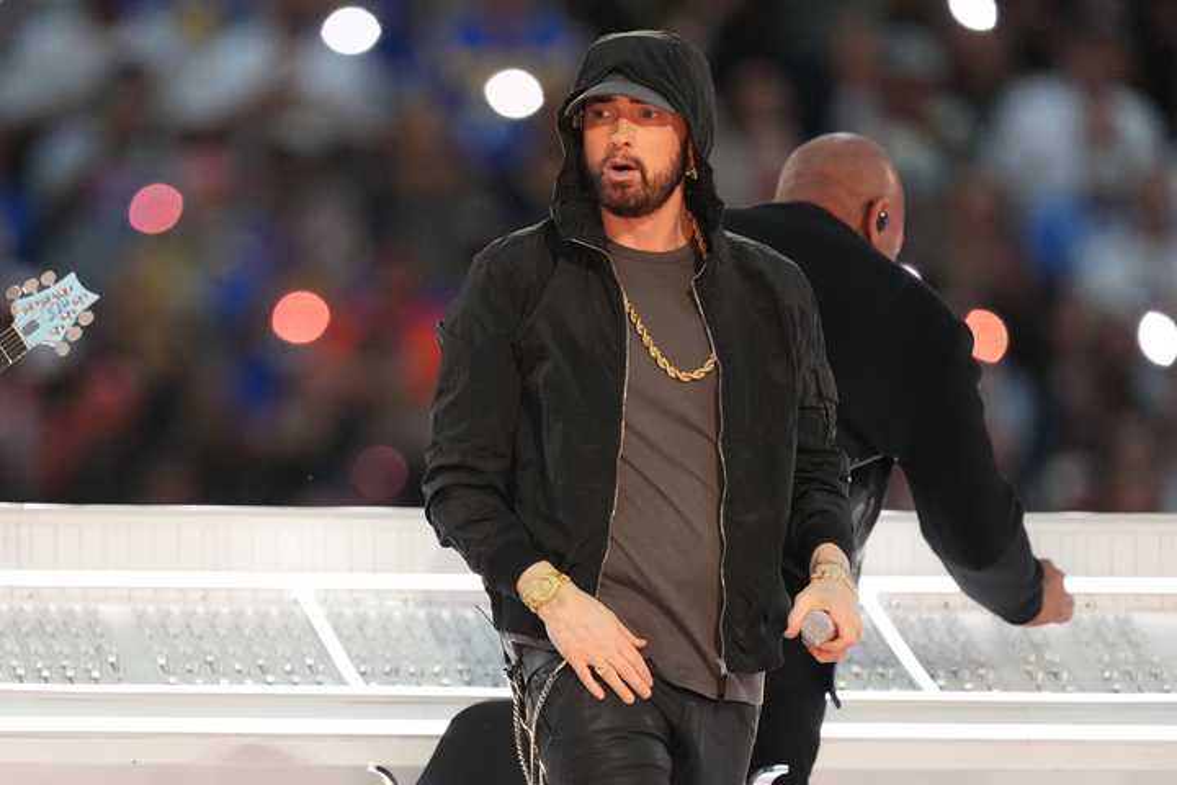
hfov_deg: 3.4
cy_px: 392
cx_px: 588
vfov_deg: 2.3
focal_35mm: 600
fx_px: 19615
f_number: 4
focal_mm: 600
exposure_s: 1/640
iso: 3200
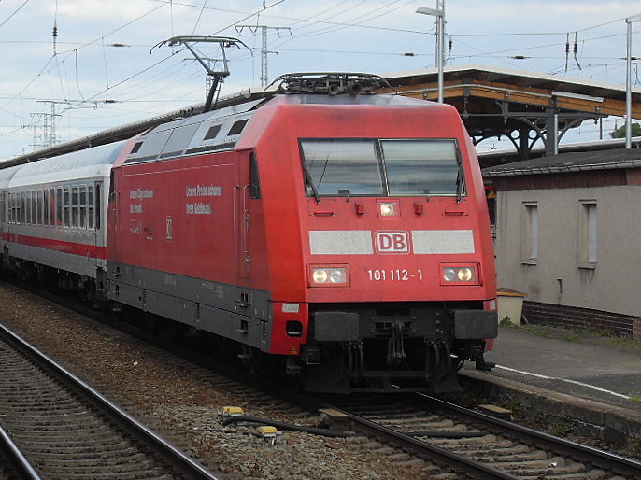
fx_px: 2184
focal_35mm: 118
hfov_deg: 16.7
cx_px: 256
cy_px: 190
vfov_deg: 12.5
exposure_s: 1/250
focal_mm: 13.5
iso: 80
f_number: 4.4
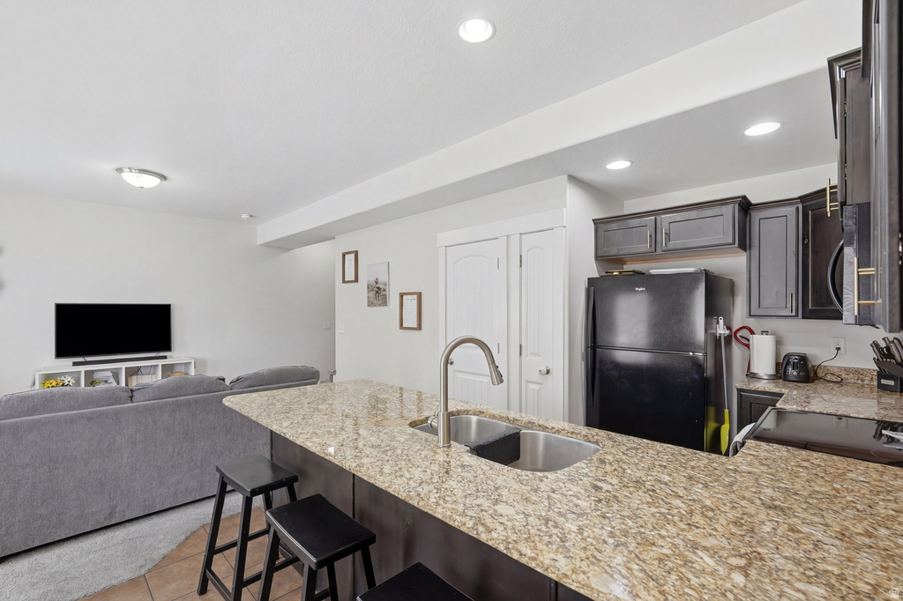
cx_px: 452
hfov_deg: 96.8
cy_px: 300
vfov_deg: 73.7
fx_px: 401
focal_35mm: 16
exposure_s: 1/160
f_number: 9
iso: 250
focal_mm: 16
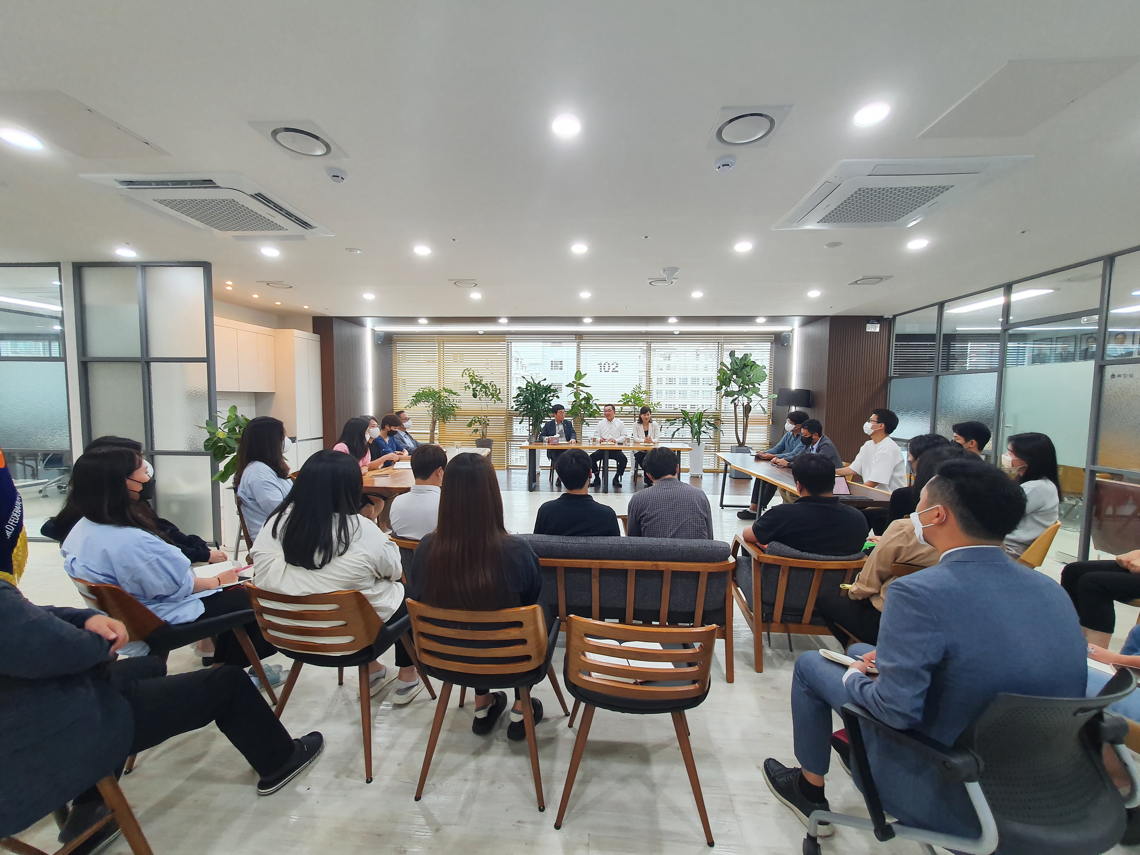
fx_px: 428
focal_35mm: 13
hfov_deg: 106.2
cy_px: 428
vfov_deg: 89.9
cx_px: 570
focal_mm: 1.8
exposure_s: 1/60
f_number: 2.2
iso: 100
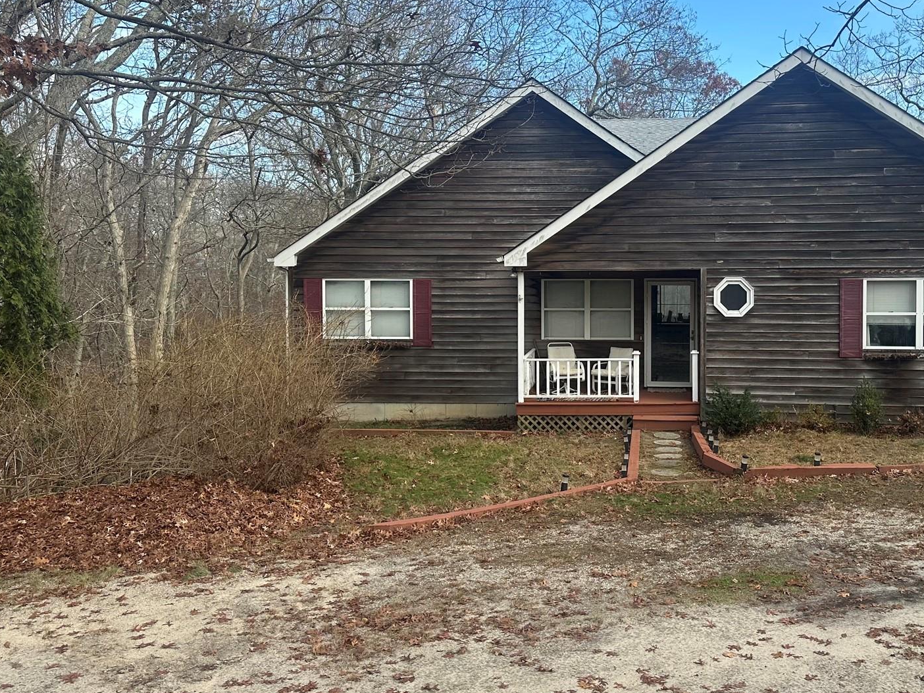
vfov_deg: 40.6
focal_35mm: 35
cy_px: 292
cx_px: 581
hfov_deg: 52.0
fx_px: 934
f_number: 1.78
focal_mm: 6.86
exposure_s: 1/1227
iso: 80
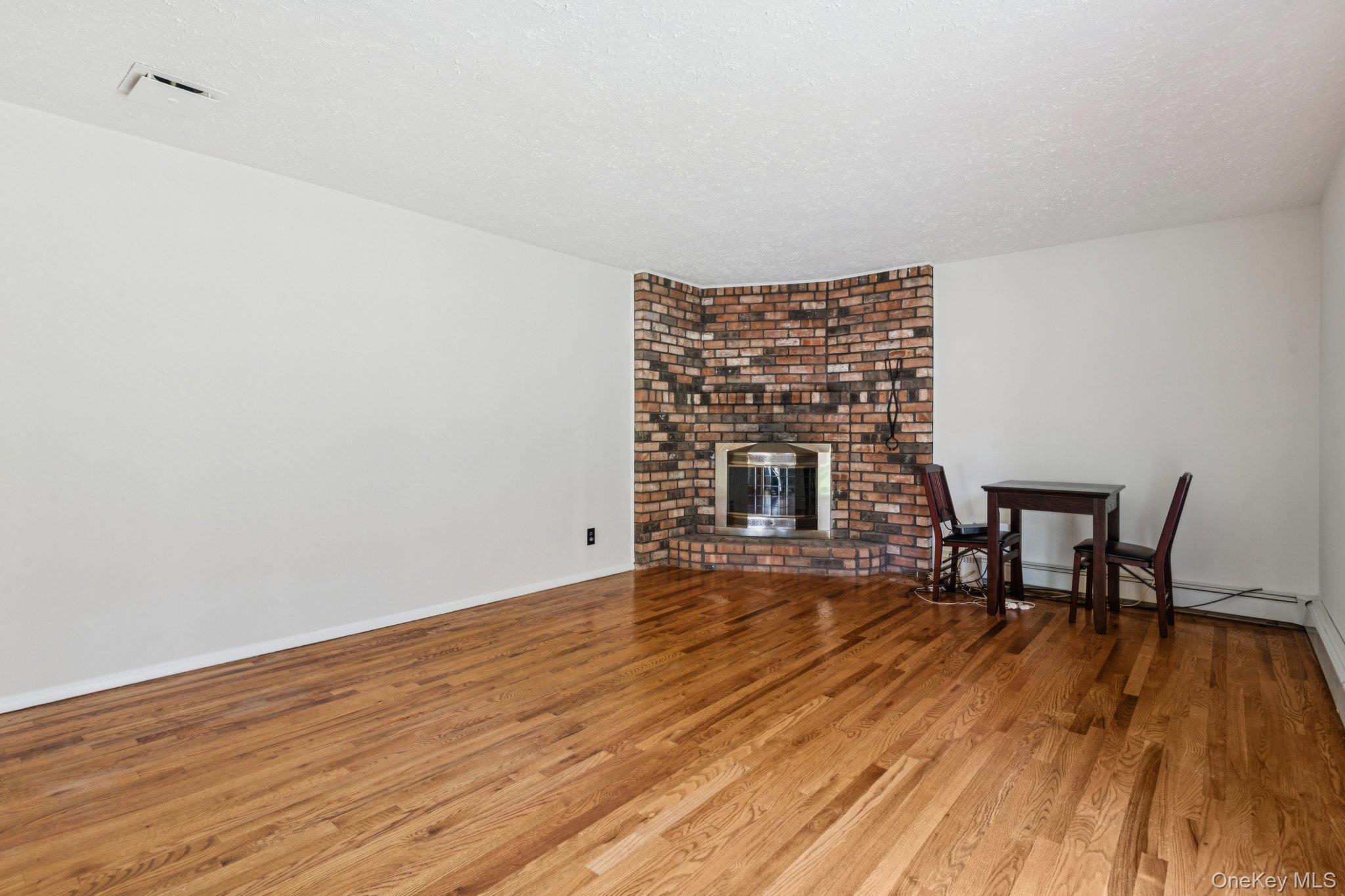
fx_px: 635
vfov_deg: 70.4
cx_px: 672
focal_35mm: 17
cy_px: 448
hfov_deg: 93.3
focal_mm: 17
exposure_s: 1/1.25
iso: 250
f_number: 9
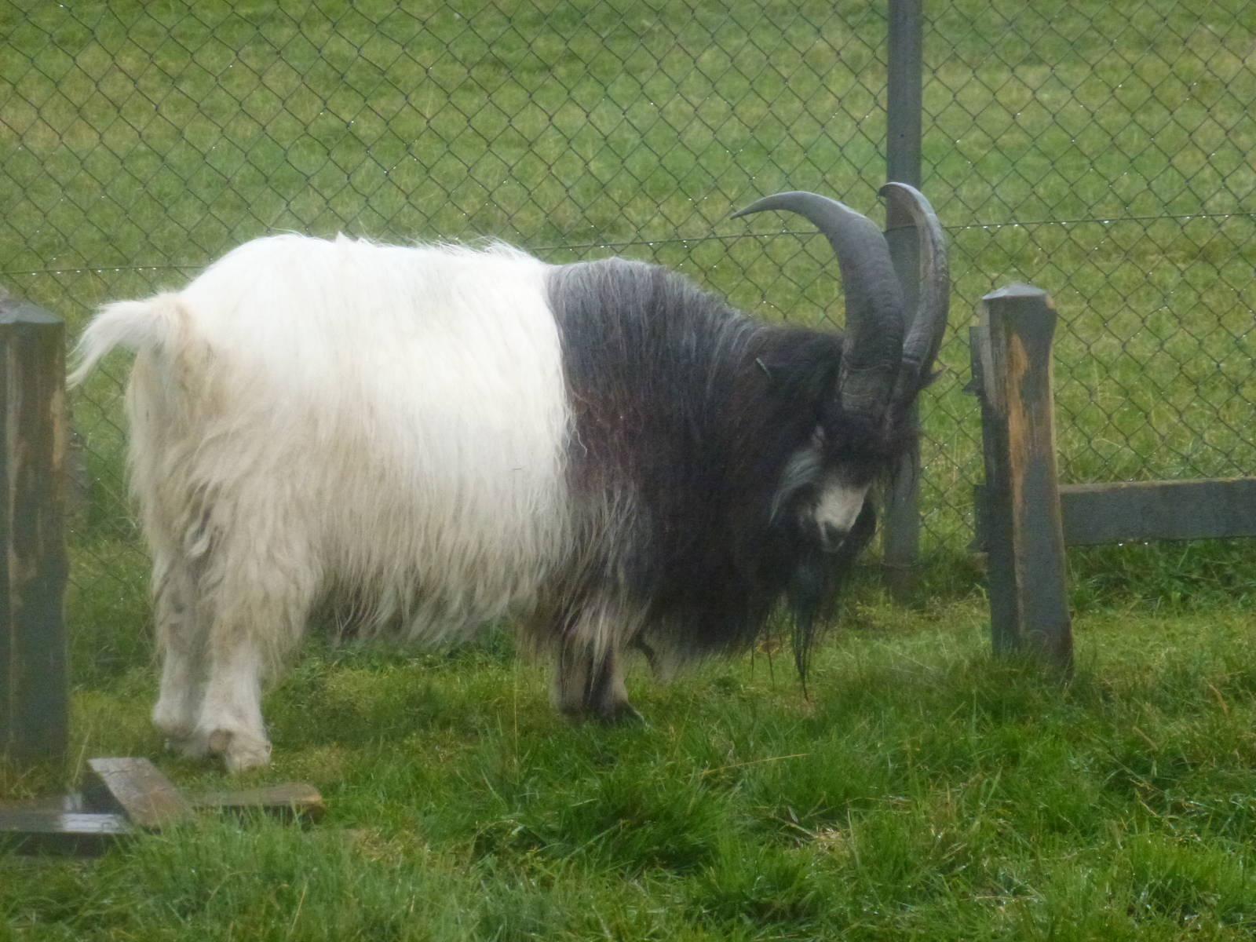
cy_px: 471
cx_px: 628
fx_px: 8418
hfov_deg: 8.5
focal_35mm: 232
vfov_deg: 6.4
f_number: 5.6
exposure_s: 1/160
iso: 800
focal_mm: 41.5
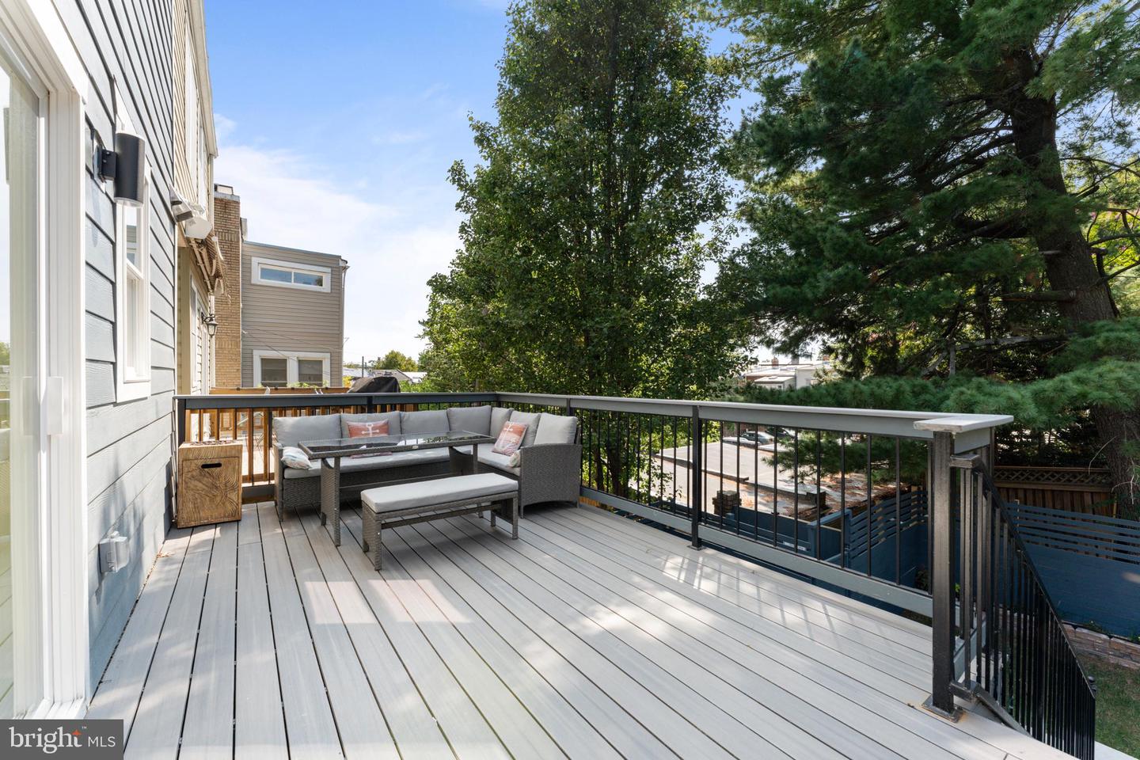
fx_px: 443
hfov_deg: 104.3
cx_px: 570
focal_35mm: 14
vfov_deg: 81.2
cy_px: 380
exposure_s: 1/40
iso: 320
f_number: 11
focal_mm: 14
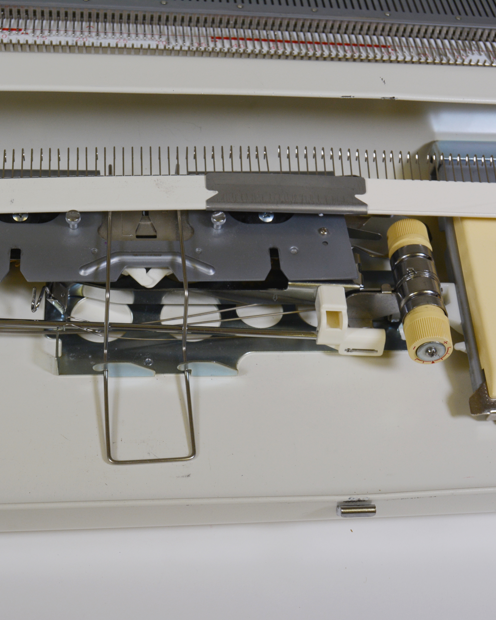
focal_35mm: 55
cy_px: 310
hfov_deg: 27.6
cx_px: 258
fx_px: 1009
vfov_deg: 34.2
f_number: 6.3
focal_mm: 26
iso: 200
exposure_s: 1/160
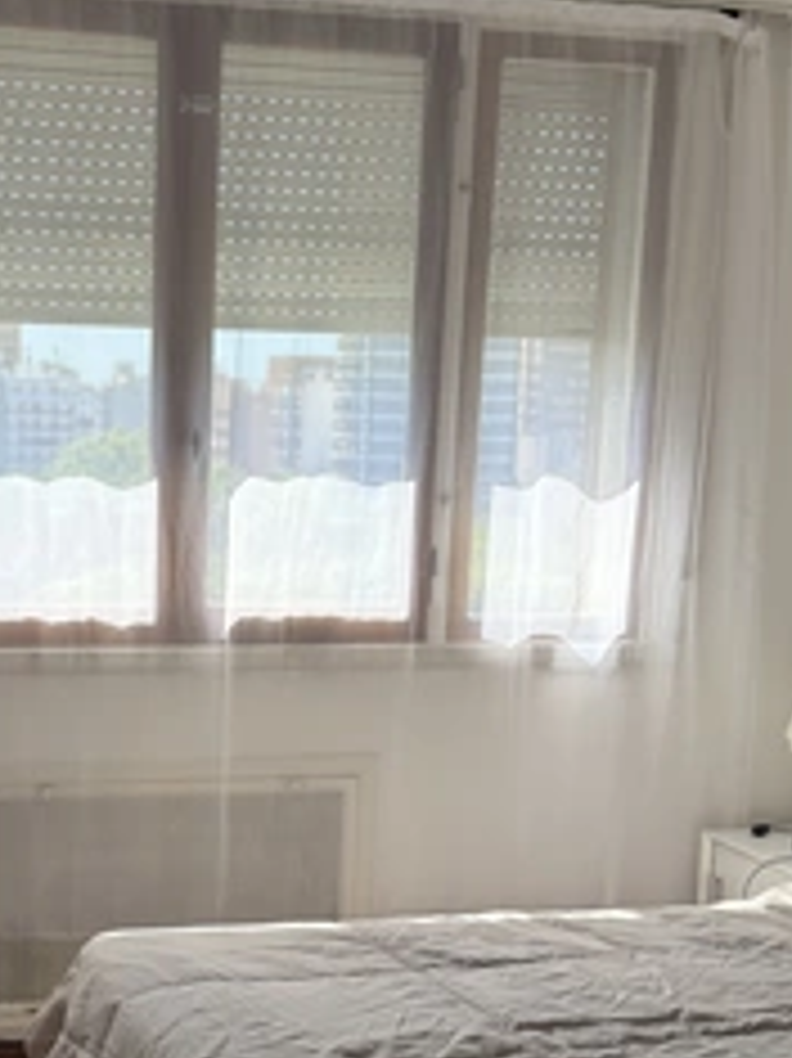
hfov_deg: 31.4
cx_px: 176
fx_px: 1374
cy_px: 684
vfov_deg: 41.7
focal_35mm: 45
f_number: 1.78
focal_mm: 6.76
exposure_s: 1/920
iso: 100
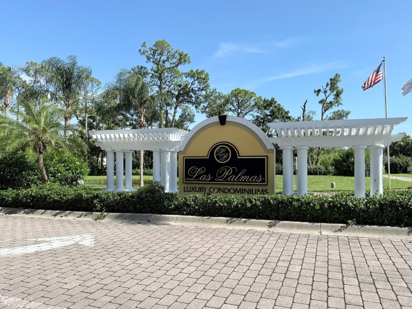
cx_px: 206
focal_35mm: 25
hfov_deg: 69.4
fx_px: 298
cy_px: 159
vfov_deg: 54.9
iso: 80
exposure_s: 1/4167
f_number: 1.78
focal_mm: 6.76
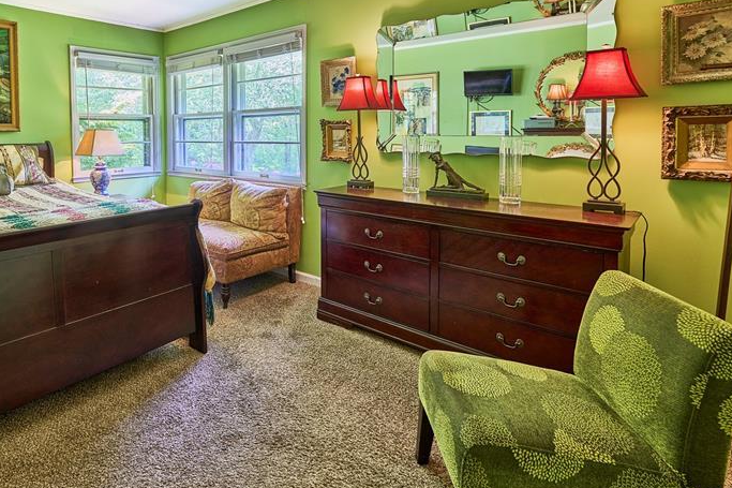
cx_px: 238
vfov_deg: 57.6
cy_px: 147
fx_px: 427
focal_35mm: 21
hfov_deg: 78.3
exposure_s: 1
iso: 200
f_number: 8
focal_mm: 14
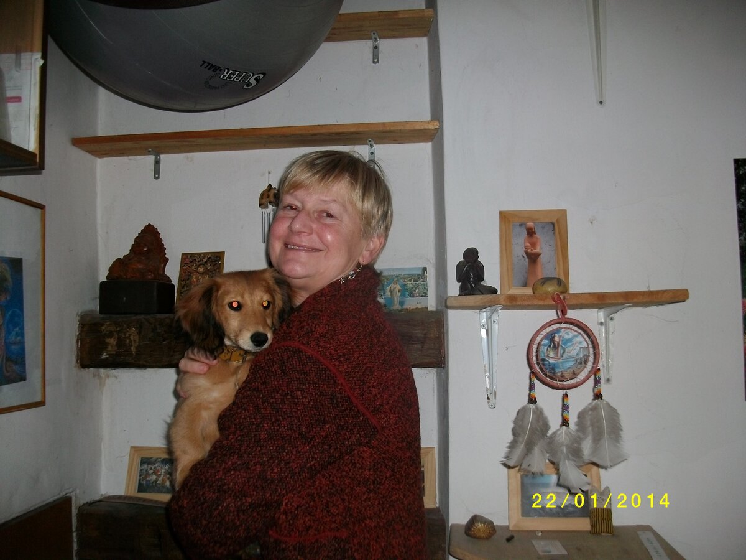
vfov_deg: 44.2
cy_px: 280
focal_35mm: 32
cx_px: 373
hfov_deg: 56.8
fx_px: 690
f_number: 2.9
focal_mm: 5.7
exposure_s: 1/40
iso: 125
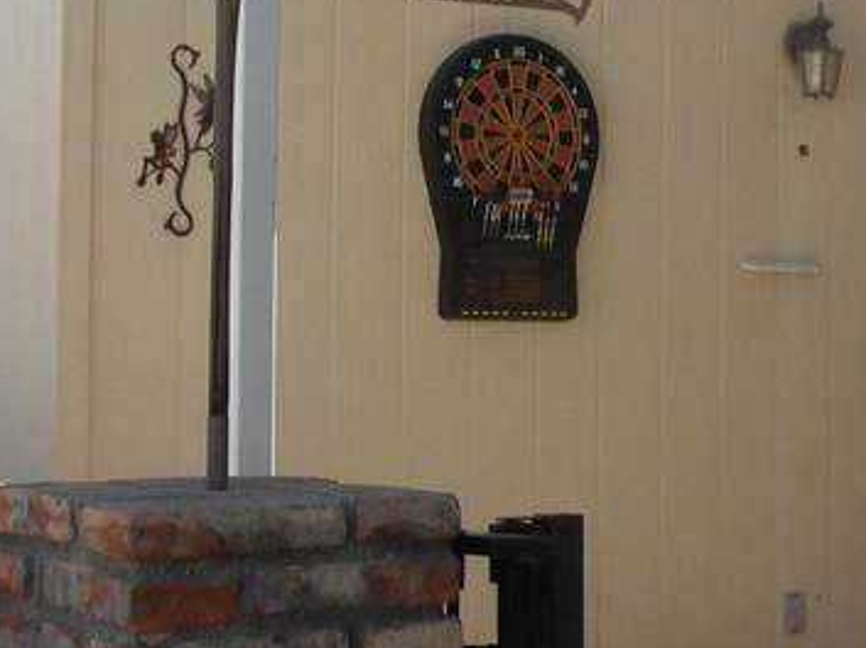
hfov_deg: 19.6
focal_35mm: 98
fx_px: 2449
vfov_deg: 15.0
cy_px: 221
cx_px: 814
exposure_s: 1/185
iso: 64
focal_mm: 4.7
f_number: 5
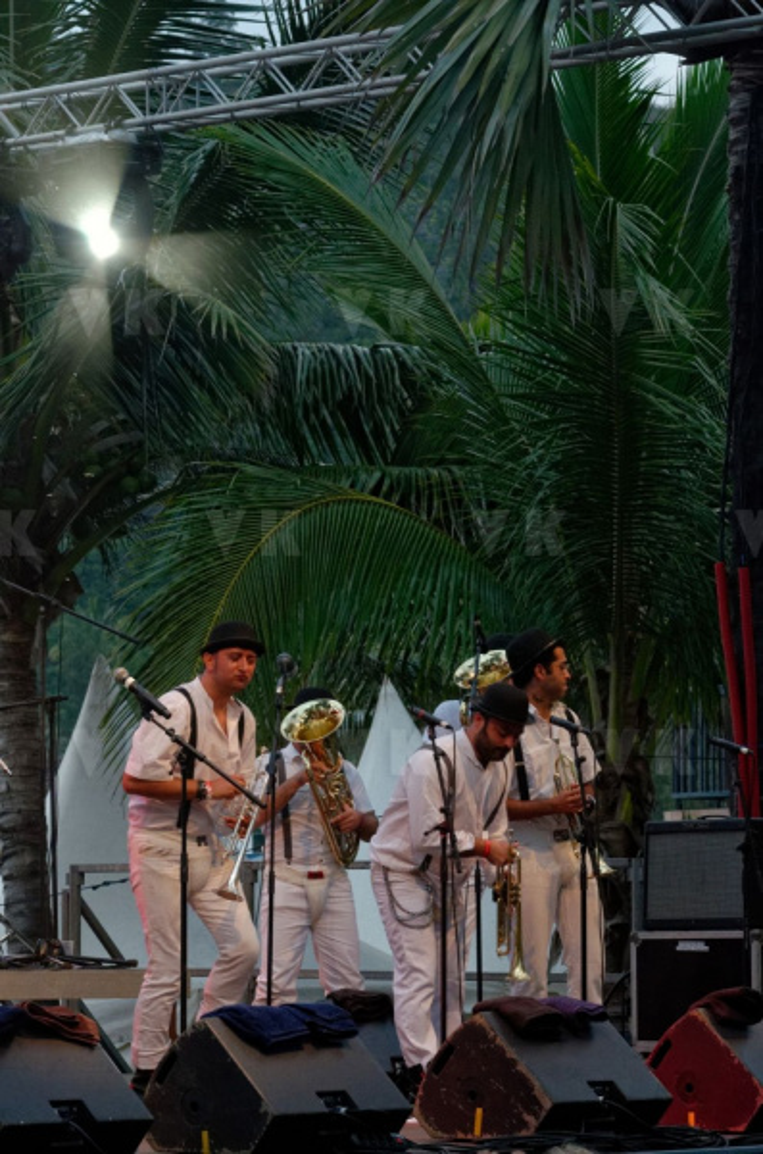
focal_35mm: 142
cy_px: 577
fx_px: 4554
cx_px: 382
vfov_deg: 14.4
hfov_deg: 9.6
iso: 800
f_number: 8
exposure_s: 1/100
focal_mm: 95
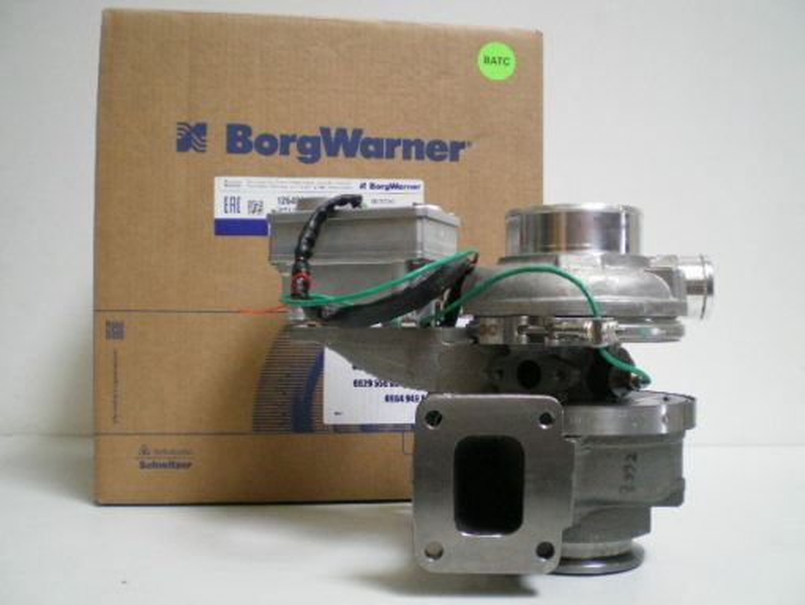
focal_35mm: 38
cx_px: 402
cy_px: 302
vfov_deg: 37.8
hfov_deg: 49.0
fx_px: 884
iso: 400
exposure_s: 1/30
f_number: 3.1
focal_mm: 6.3
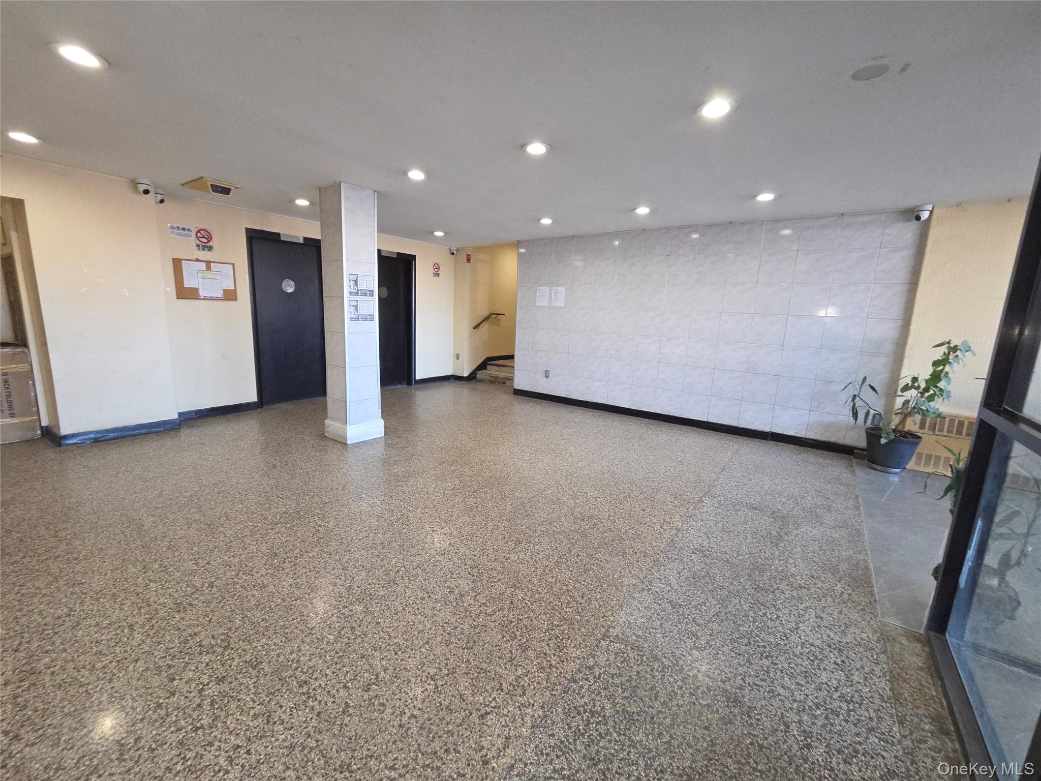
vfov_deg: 89.9
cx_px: 520
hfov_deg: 106.2
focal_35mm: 13
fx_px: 391
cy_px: 390
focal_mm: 2.2
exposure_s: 1/60
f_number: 2.2
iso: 250
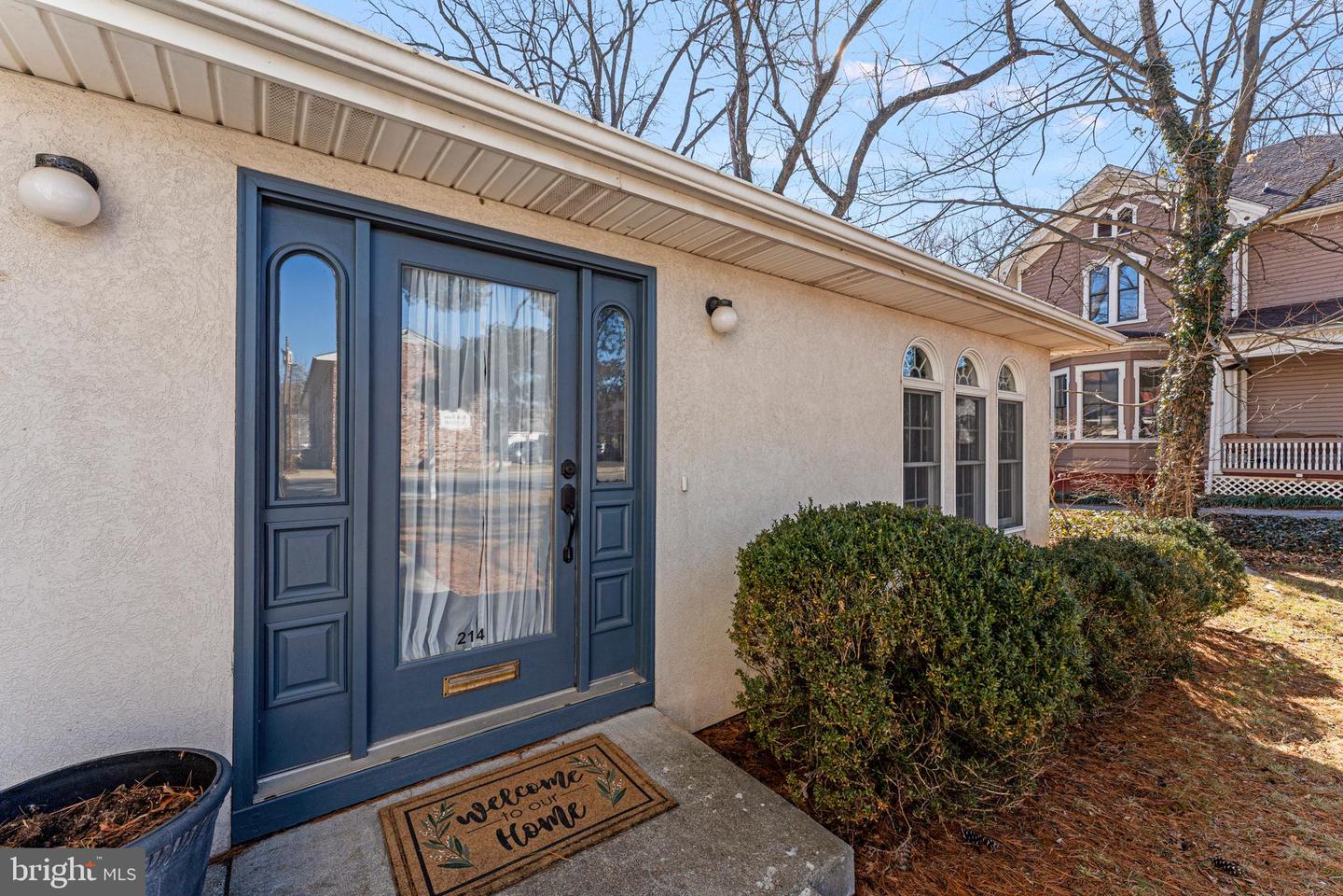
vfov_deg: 81.2
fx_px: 522
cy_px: 448
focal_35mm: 14
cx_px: 672
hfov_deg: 104.3
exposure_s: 1/200
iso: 200
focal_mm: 14
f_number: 9
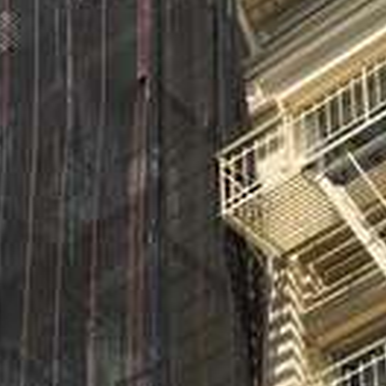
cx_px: -26
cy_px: 722
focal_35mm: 166
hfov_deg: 10.4
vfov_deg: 9.9
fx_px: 2094
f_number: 2.4
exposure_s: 1/1456
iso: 25
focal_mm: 3.3
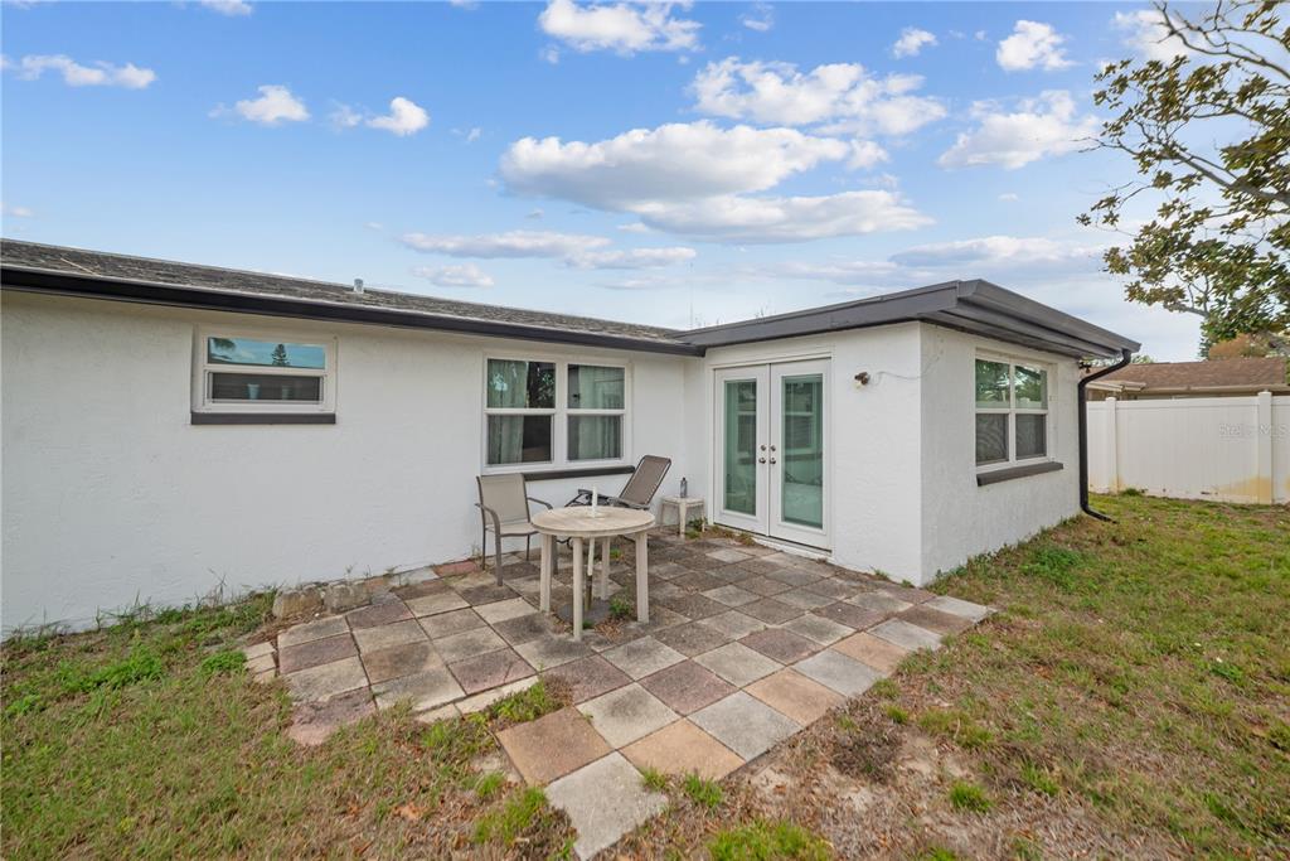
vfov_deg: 81.2
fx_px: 502
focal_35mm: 14
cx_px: 645
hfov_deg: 104.2
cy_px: 430
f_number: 7.1
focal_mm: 14
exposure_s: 1/200
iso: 160
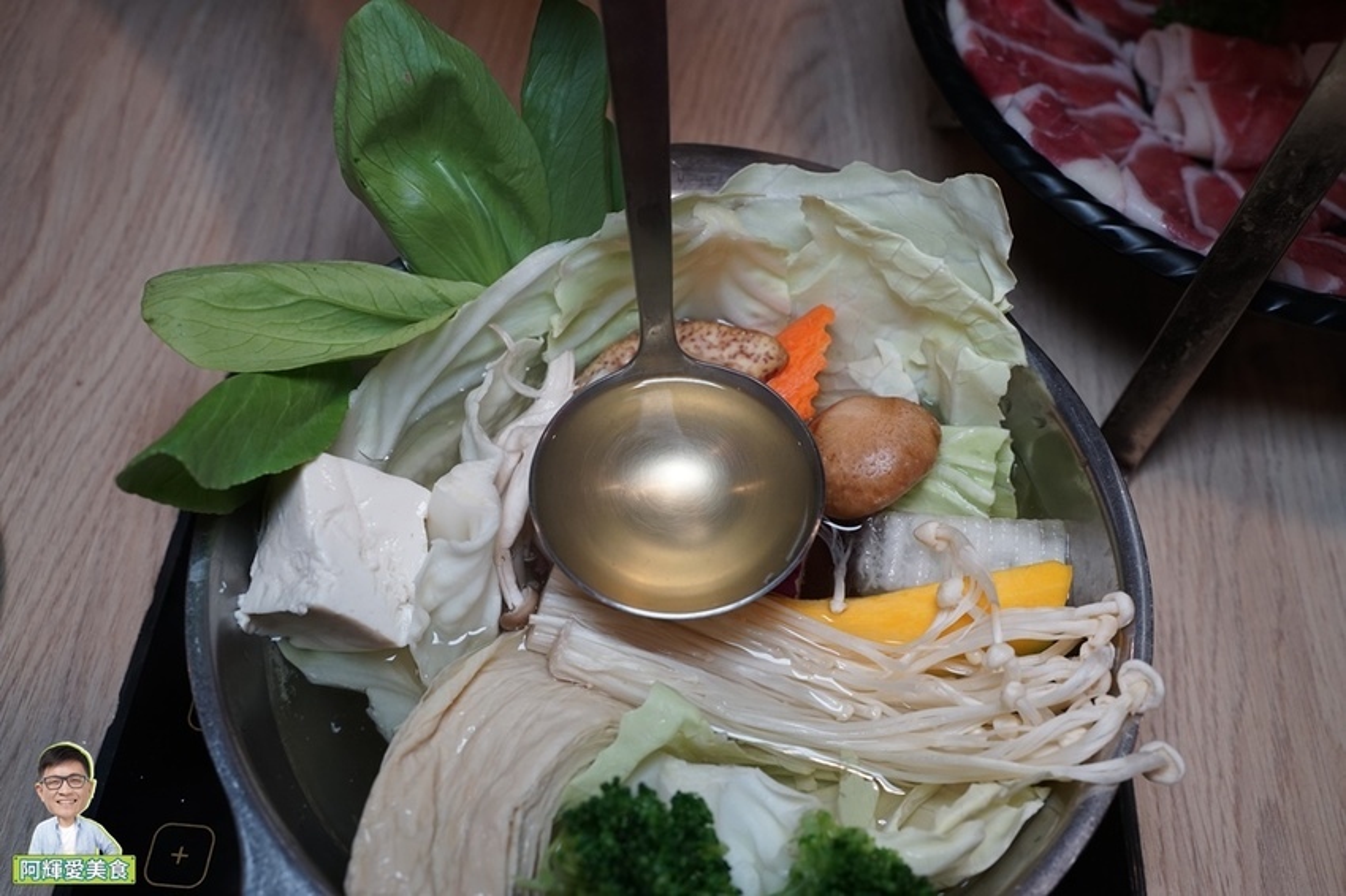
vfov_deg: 41.1
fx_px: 1196
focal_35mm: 32
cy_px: 448
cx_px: 673
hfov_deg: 58.7
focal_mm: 32
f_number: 6.3
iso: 800
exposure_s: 1/50
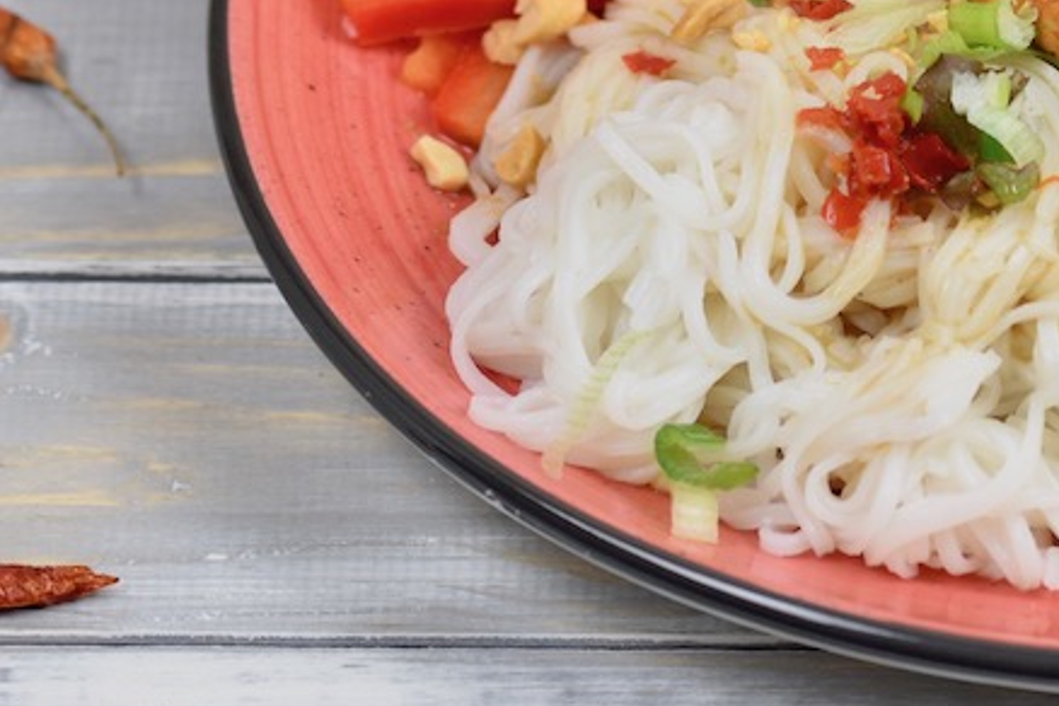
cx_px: 1199
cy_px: -28
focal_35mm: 368
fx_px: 10829
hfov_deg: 5.6
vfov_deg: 3.7
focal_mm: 105
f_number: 4.5
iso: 400
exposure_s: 1/80
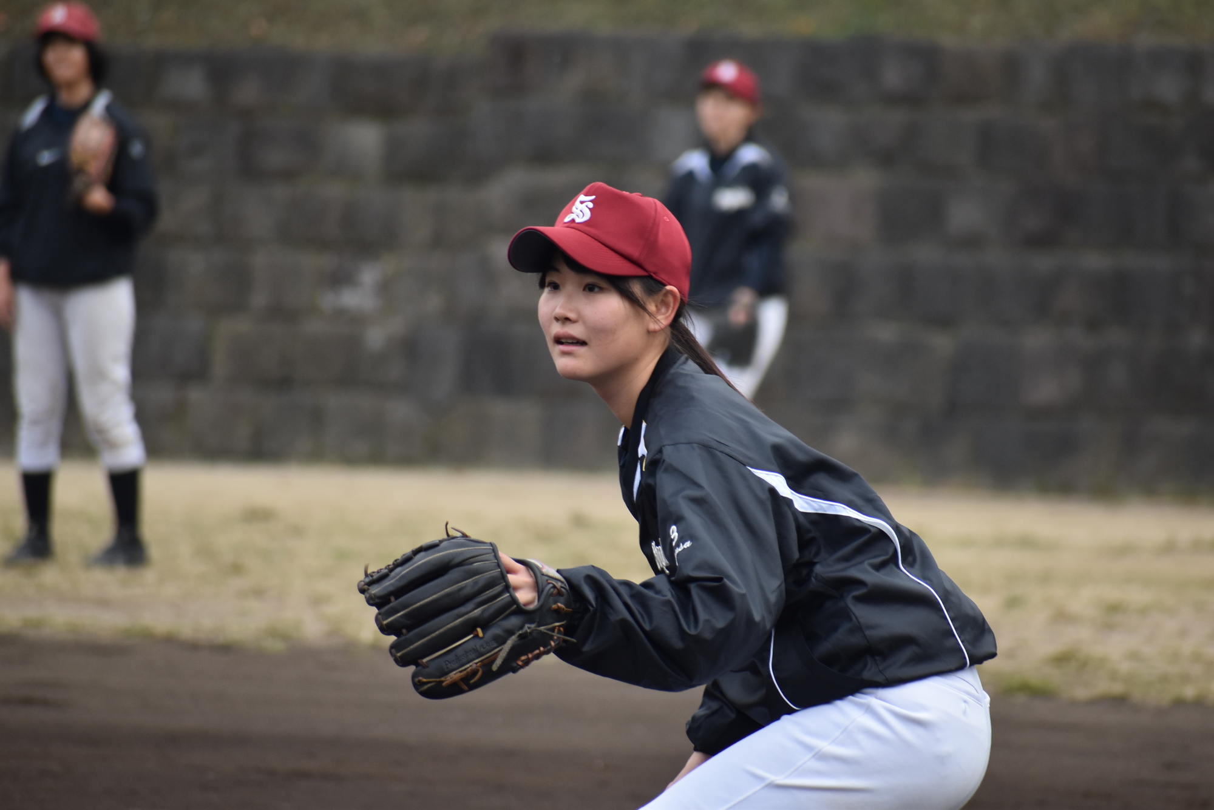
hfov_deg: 4.6
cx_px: 607
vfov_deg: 3.1
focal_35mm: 450
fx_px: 15180
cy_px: 405
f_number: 6.3
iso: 500
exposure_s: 1/250
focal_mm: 300
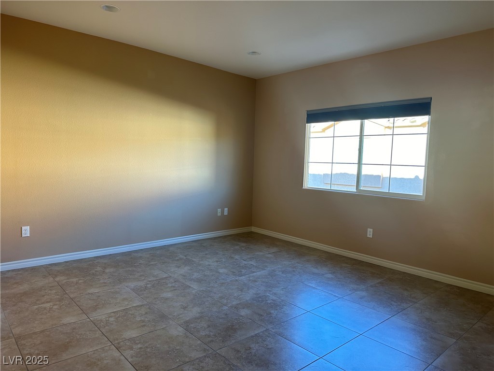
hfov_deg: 71.6
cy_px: 186
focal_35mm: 24
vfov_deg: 56.8
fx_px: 343
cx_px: 247
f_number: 1.78
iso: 125
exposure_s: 1/121
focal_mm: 6.86
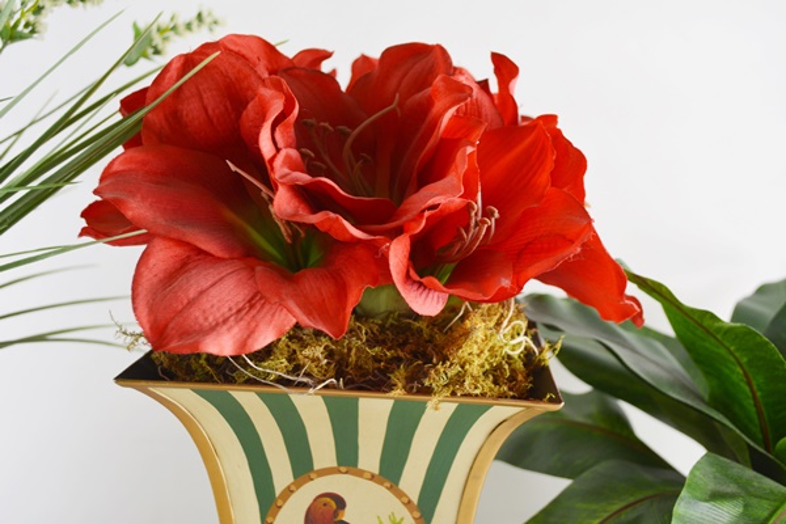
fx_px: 851
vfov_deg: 34.2
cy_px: 262
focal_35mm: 39
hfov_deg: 49.6
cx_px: 393
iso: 400
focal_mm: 26
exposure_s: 1/100
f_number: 5
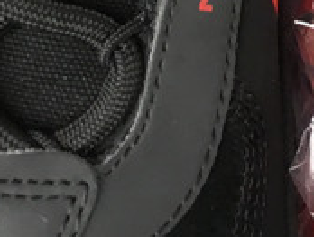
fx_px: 1453
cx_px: 258
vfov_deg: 8.4
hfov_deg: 12.3
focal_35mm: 160
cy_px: -366
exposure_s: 1/33
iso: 25
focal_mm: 3.3
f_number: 2.4
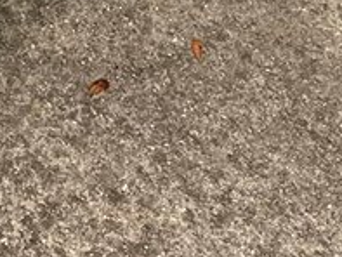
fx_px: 1977
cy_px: -475
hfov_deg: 9.8
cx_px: -56
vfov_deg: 6.8
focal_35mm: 200
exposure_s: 1/121
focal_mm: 5.7
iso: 40
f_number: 1.5
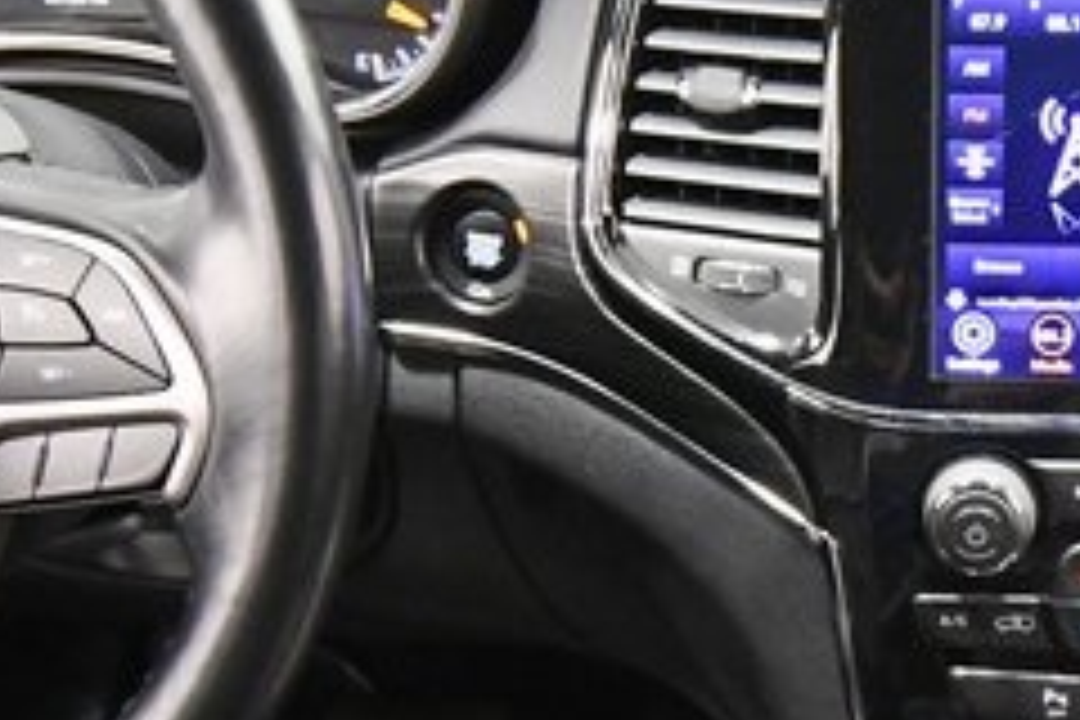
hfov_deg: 29.0
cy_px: 574
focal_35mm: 64
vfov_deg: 21.0
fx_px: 1920
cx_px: 1125
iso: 4500
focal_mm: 10
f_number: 4.5
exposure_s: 1/60
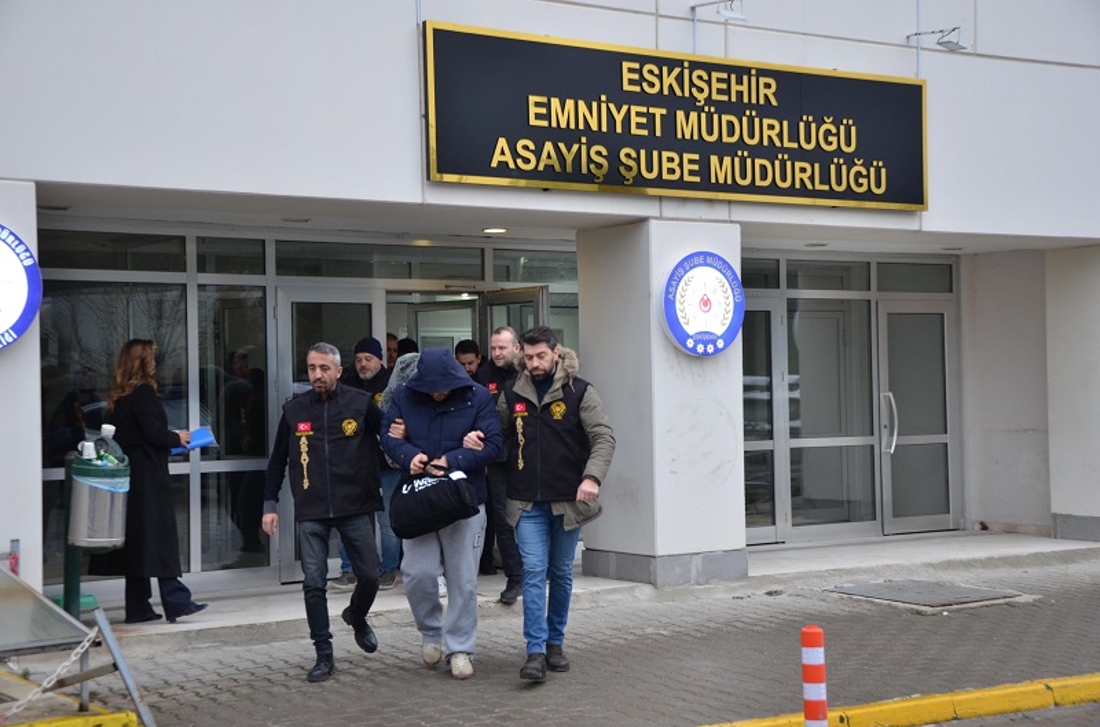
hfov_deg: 33.5
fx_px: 1829
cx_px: 550
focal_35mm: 60
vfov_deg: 22.5
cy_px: 364
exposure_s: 1/80
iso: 400
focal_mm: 40
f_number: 4.5
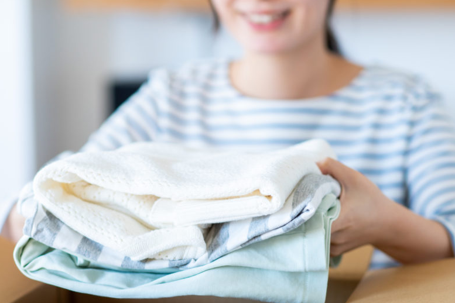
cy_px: 186
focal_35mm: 112
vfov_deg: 12.2
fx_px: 1415
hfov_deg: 18.3
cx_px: 219
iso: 640
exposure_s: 1/200
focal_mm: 85
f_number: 2.8
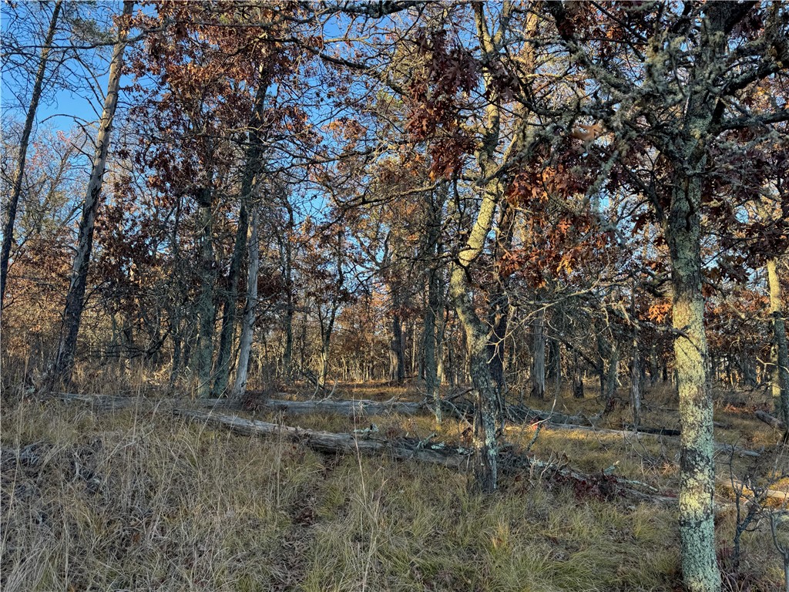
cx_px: 394
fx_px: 547
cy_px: 296
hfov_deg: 71.6
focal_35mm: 24
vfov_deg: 56.8
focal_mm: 6.76
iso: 80
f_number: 1.78
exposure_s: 1/354
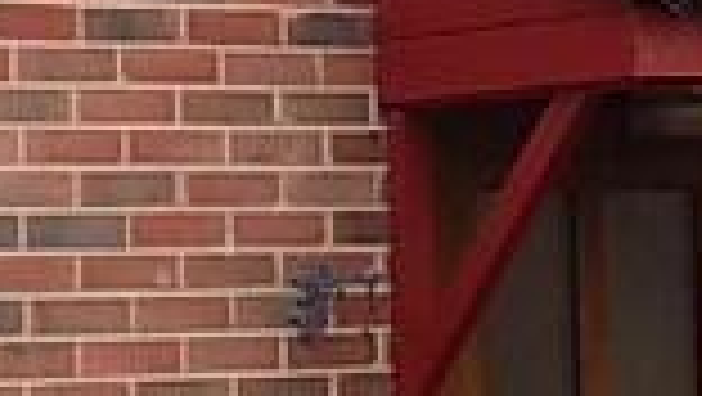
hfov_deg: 10.1
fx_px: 3986
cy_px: -72
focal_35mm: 214
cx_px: 405
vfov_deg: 5.7
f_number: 3.3
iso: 80
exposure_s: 1/60
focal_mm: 5.3
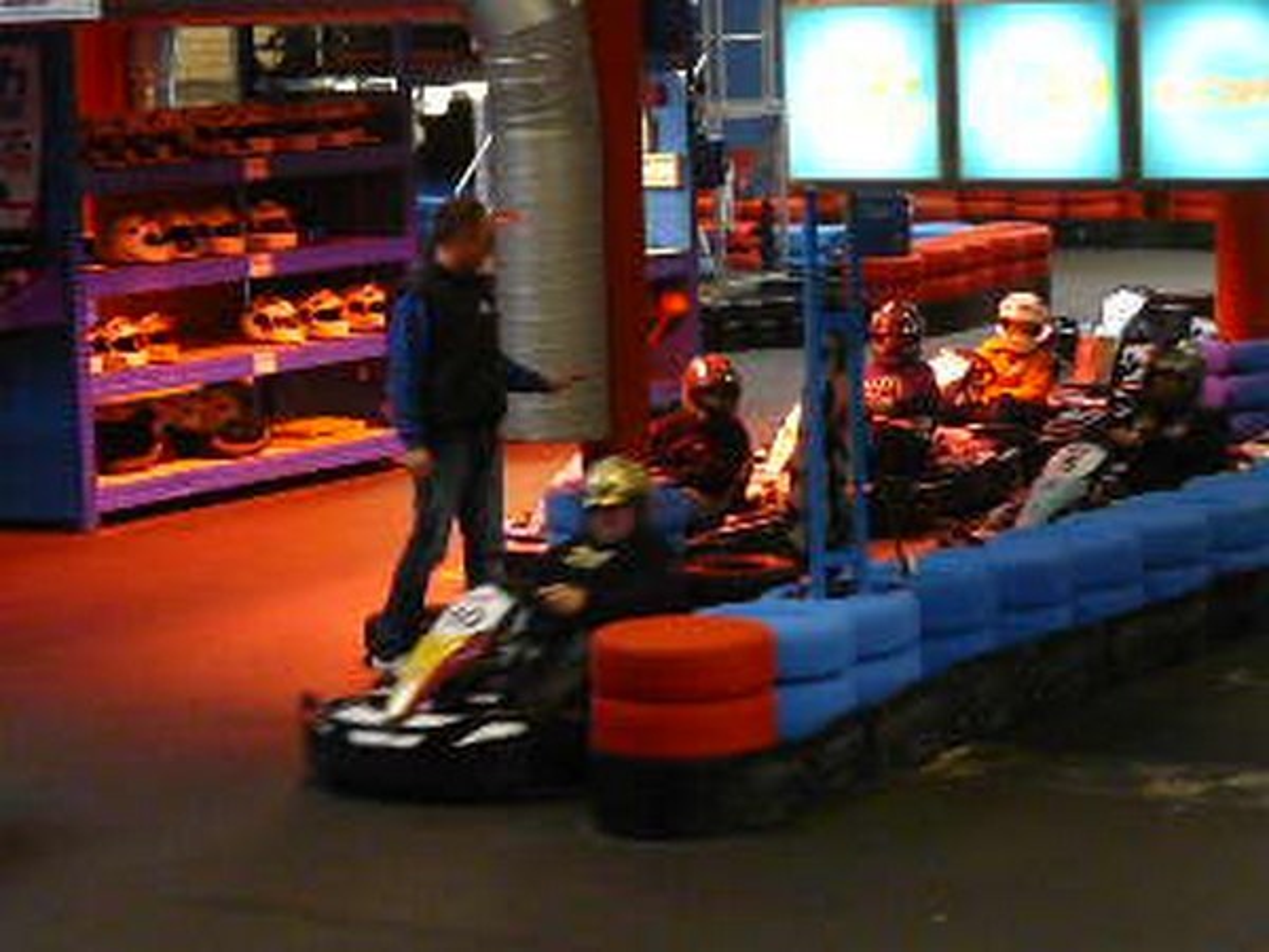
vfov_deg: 13.0
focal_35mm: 114
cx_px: 634
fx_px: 4179
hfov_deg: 17.3
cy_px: 476
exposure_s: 1/30
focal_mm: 19
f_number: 3.2
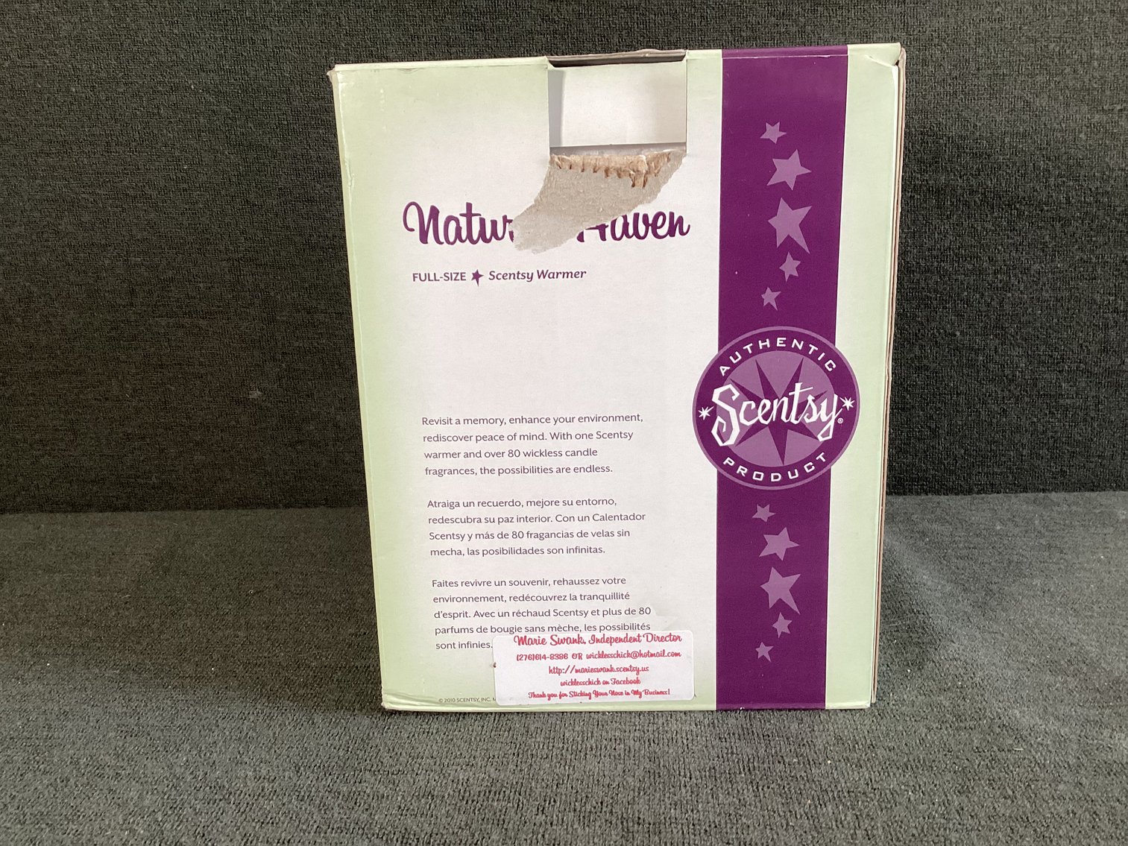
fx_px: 1010
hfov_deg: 58.3
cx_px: 564
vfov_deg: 45.4
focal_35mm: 31
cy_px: 423
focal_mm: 3.3
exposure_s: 1/50
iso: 100
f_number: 2.4
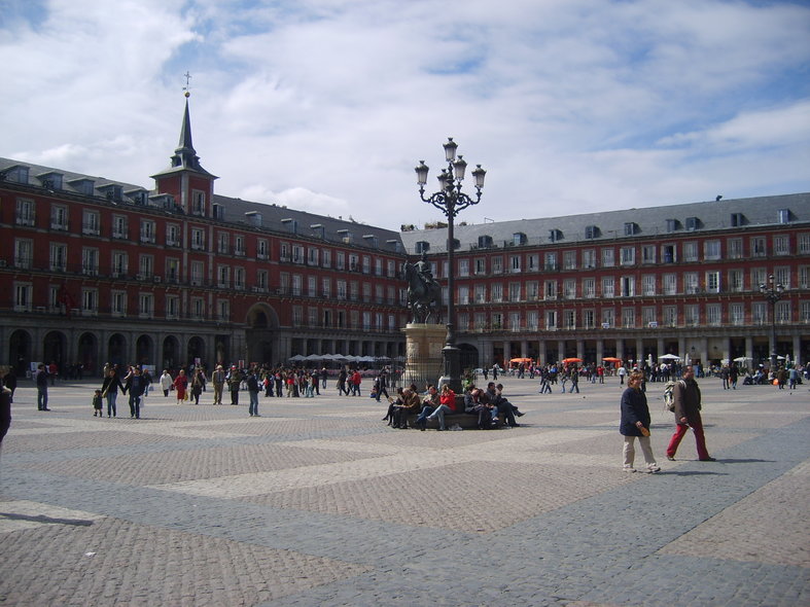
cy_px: 304
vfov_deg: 40.7
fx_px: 819
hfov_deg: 52.6
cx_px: 405
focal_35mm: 35
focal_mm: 5.8
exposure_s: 1/250
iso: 50
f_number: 7.1
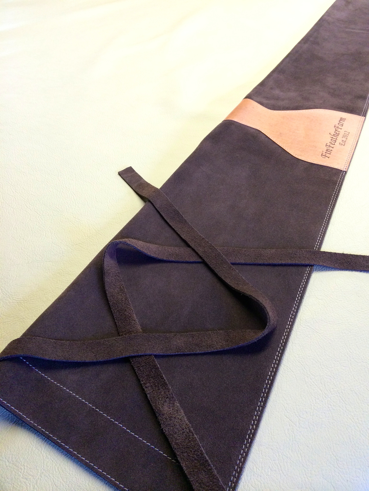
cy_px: 246
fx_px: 426
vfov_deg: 60.0
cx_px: 184
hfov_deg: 46.8
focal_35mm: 30
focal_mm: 4.12
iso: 160
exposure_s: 1/30
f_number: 2.2
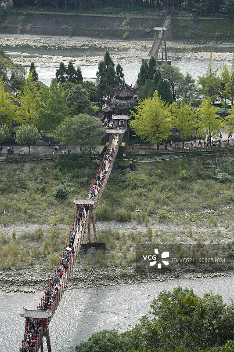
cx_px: 117
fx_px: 1034
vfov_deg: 19.3
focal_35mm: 106
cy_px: 176
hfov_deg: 12.9
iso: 125
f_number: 8
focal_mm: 106
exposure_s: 1/125
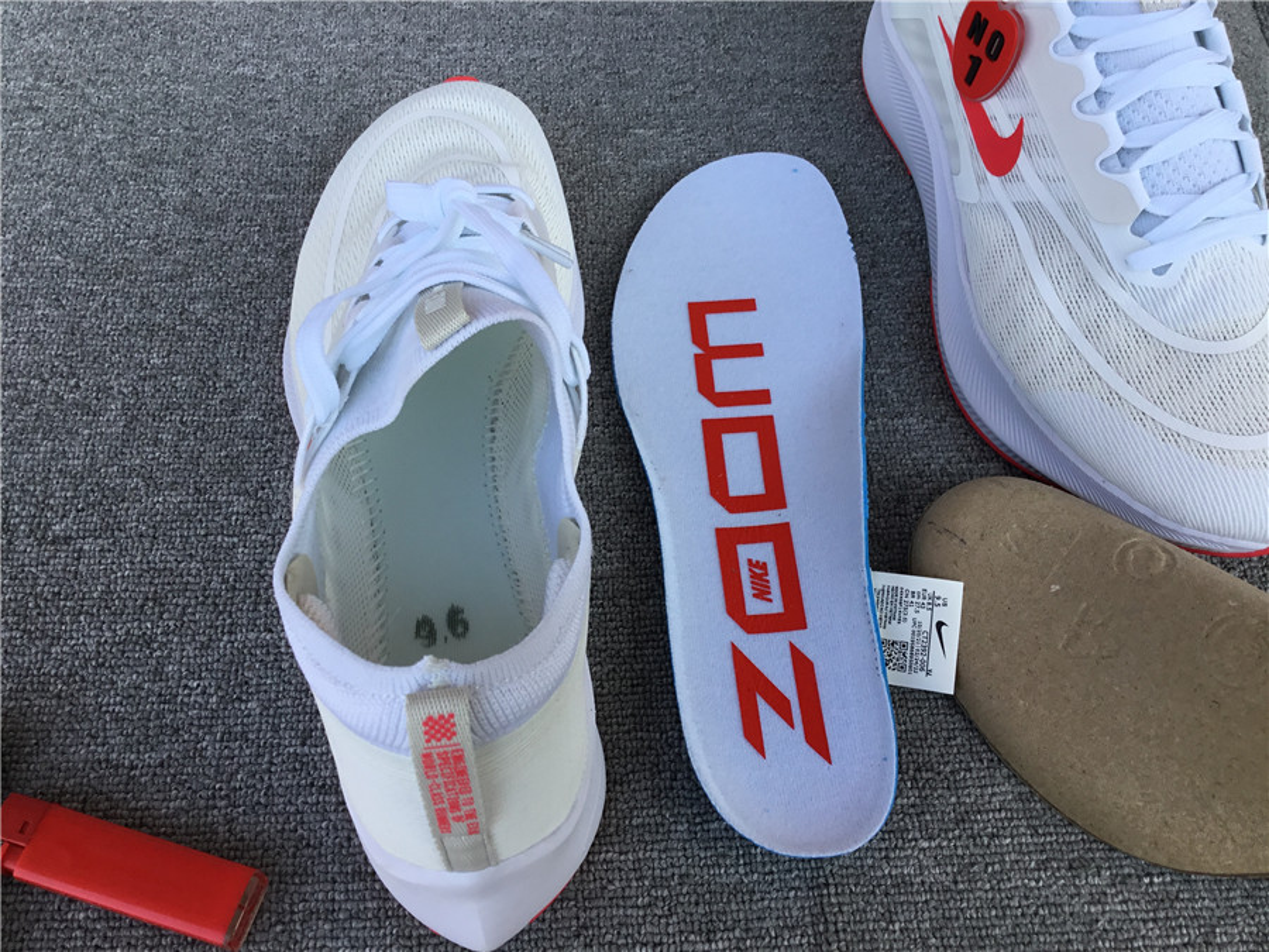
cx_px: 634
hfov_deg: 58.4
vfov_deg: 45.4
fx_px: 1136
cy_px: 476
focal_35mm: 31
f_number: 2.4
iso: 25
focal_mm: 3.3
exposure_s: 1/217
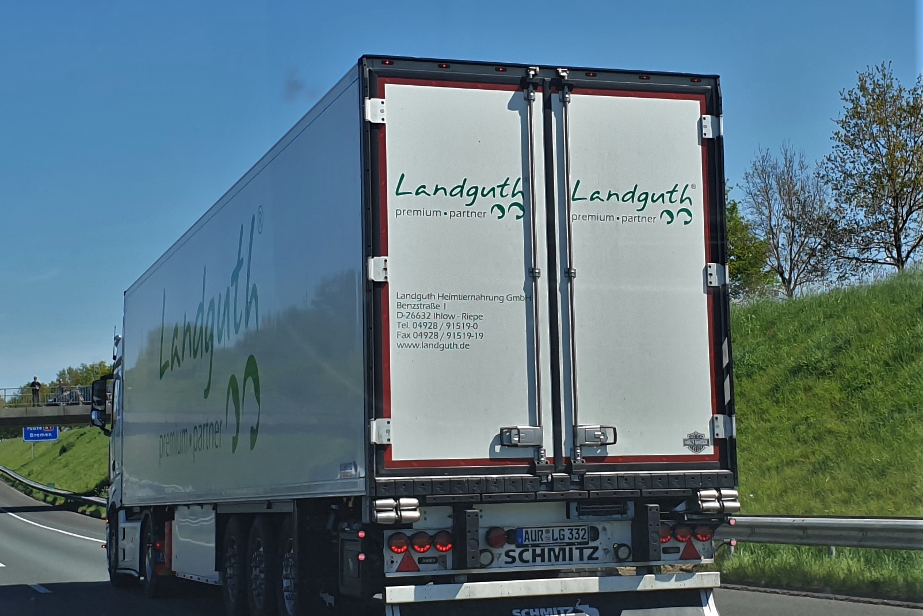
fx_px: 718
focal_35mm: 28
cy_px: 357
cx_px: 447
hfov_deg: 65.4
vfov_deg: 46.3
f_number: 2.4
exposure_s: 1/1053
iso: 50
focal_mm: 4.3
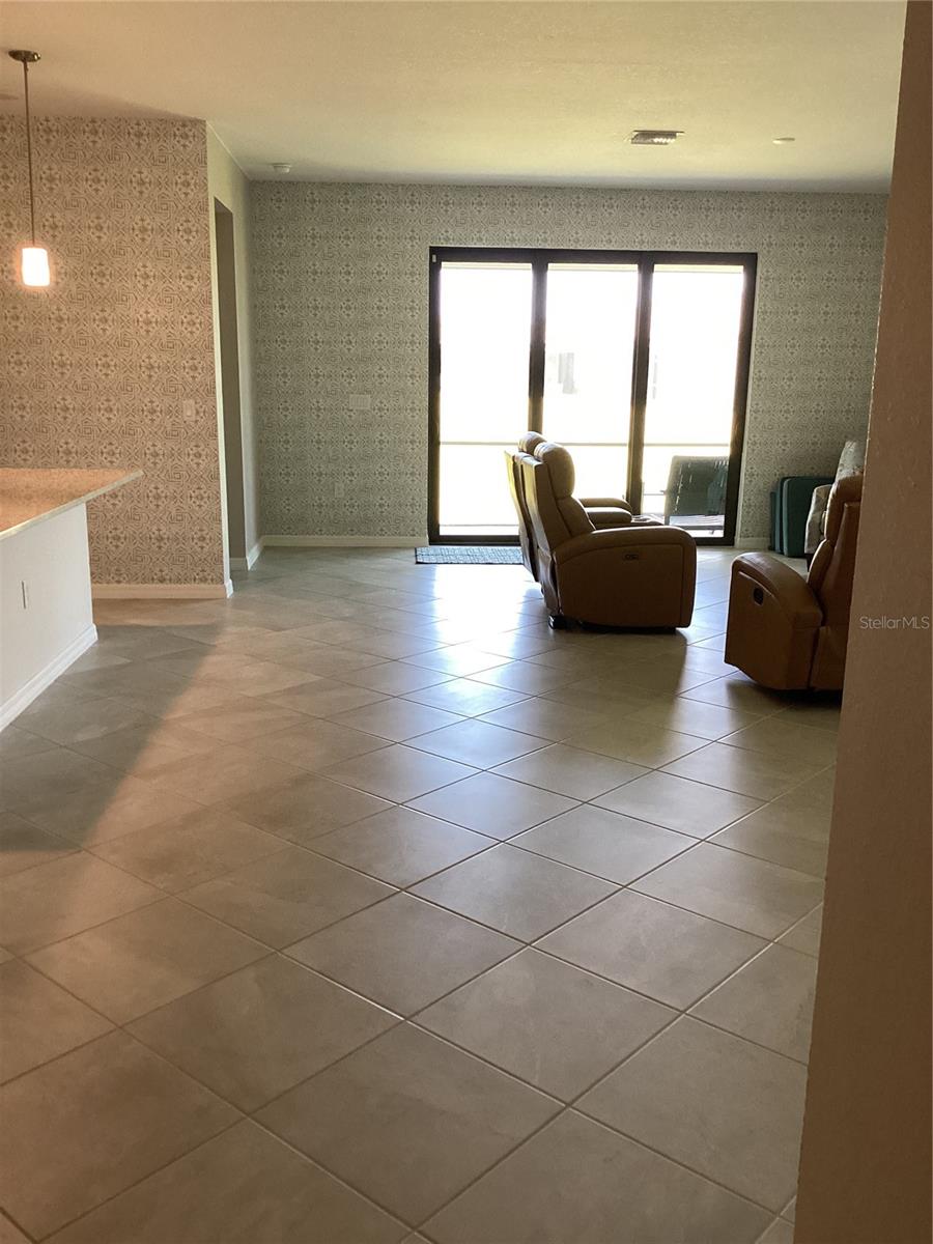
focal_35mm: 31
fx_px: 1114
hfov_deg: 45.4
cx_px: 466
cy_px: 622
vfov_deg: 58.4
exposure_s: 1/60
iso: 125
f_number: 2.4
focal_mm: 3.3
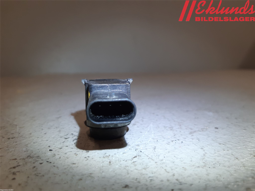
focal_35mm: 26
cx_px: 128
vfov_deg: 53.1
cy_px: 96
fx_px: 192
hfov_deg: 67.3
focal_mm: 3.93
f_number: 1.7
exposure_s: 1/100
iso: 64
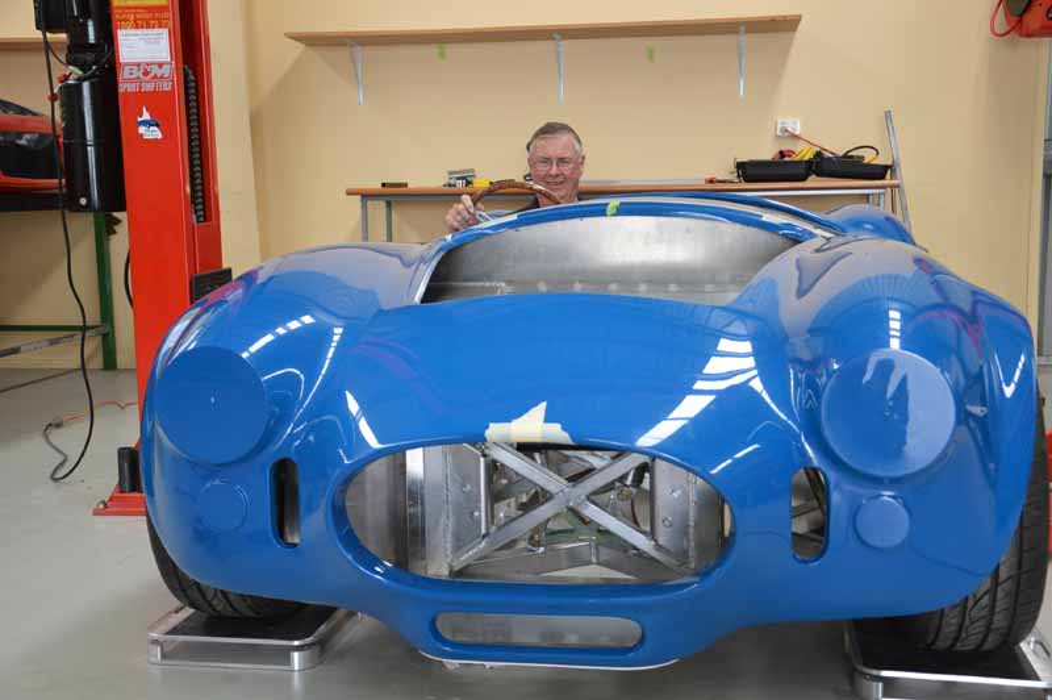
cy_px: 350
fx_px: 1314
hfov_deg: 43.6
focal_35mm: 45
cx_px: 526
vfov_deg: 29.8
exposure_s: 1/60
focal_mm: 30
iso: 560
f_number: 4.2
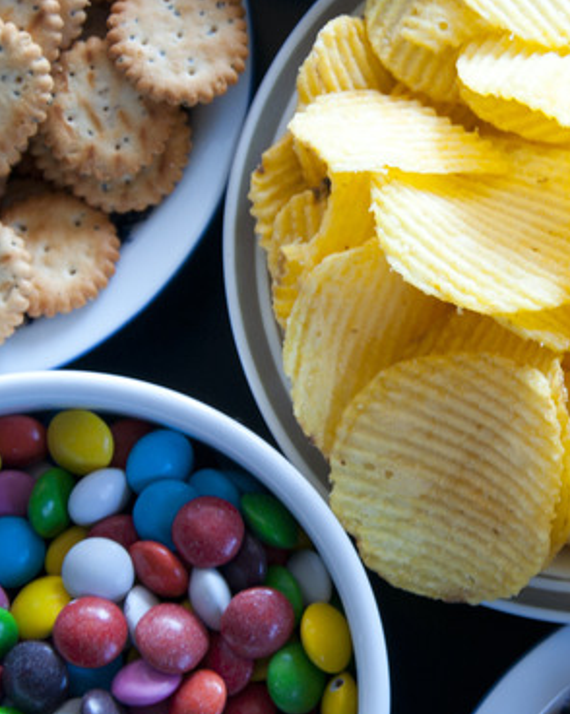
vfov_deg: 12.4
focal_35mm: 155
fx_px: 3271
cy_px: 314
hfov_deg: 9.9
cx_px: 584
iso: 320
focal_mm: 52
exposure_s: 1/30
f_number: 5.6
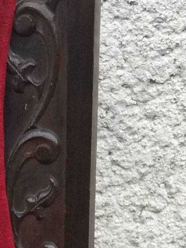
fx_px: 1031
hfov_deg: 10.1
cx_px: -67
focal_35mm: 144
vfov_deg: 12.4
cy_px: 459
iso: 40
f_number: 2.2
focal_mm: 4.15
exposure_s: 1/33
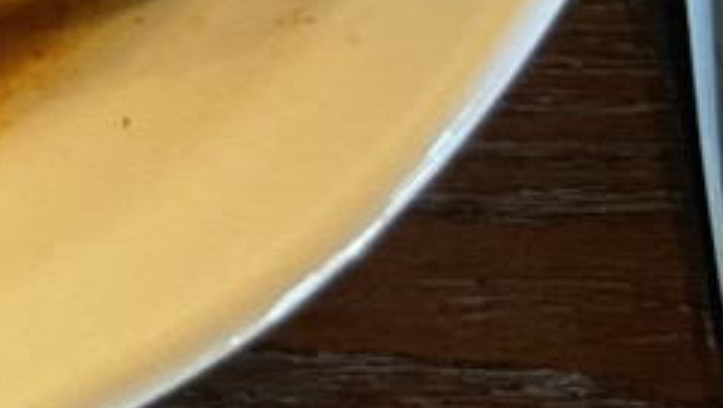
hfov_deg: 13.2
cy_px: -651
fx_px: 2705
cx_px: -714
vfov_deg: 7.8
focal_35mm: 141
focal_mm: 4.2
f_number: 1.6
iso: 320
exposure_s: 1/60
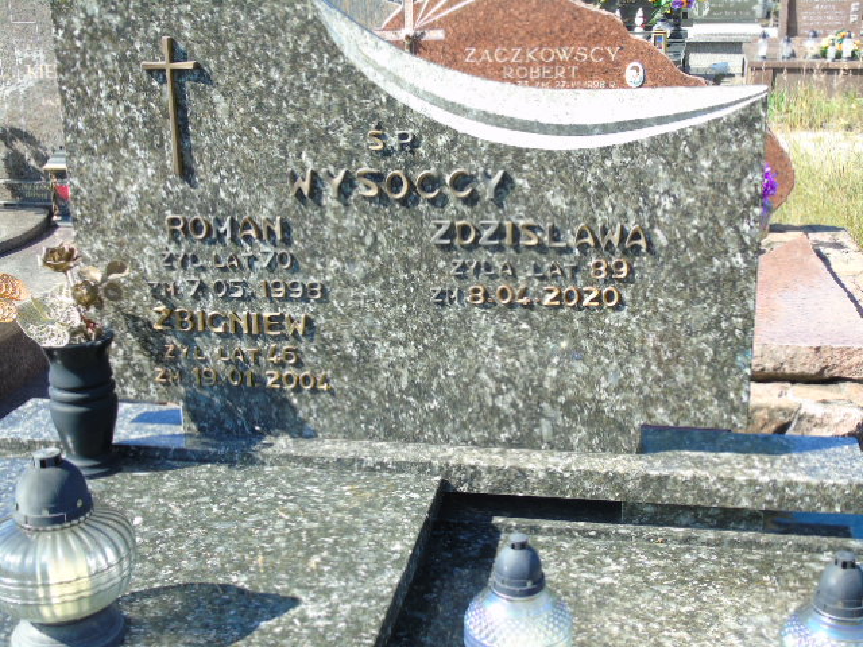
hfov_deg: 41.2
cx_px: 432
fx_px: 1147
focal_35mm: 46
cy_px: 324
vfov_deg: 31.5
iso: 80
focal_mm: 8.2
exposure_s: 1/160
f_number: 4.1
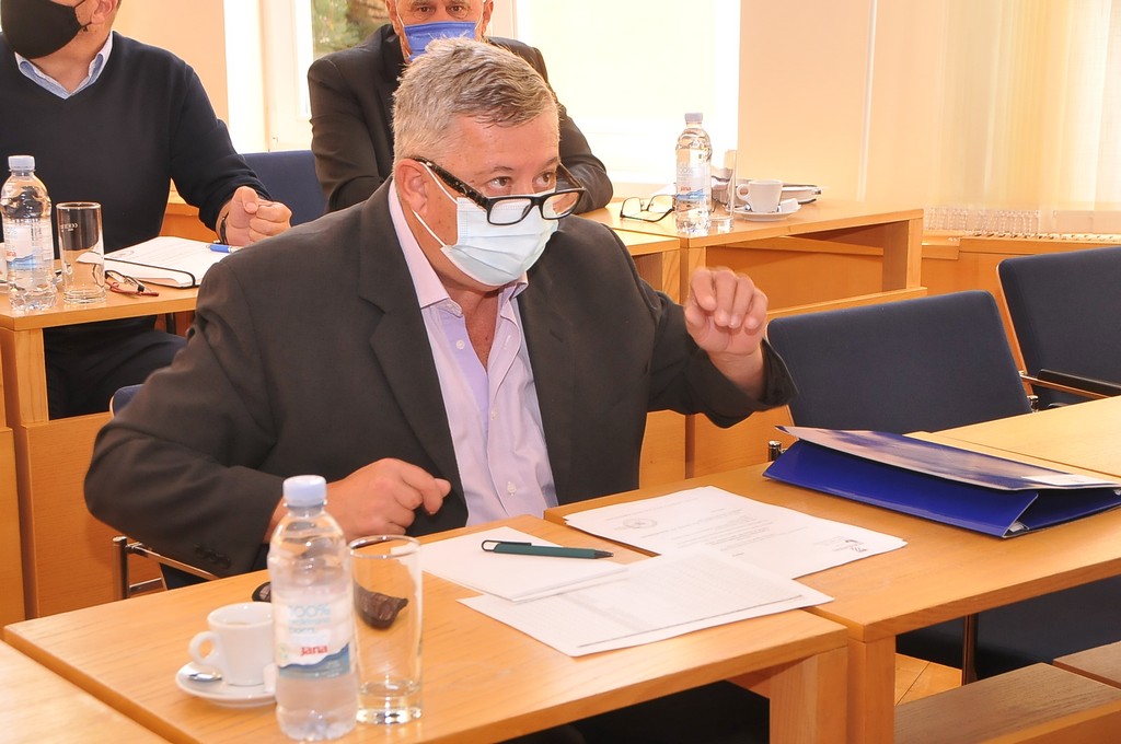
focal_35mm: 66
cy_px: 372
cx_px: 560
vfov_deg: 20.6
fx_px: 2053
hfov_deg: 30.5
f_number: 8
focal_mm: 44
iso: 1000
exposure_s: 1/80
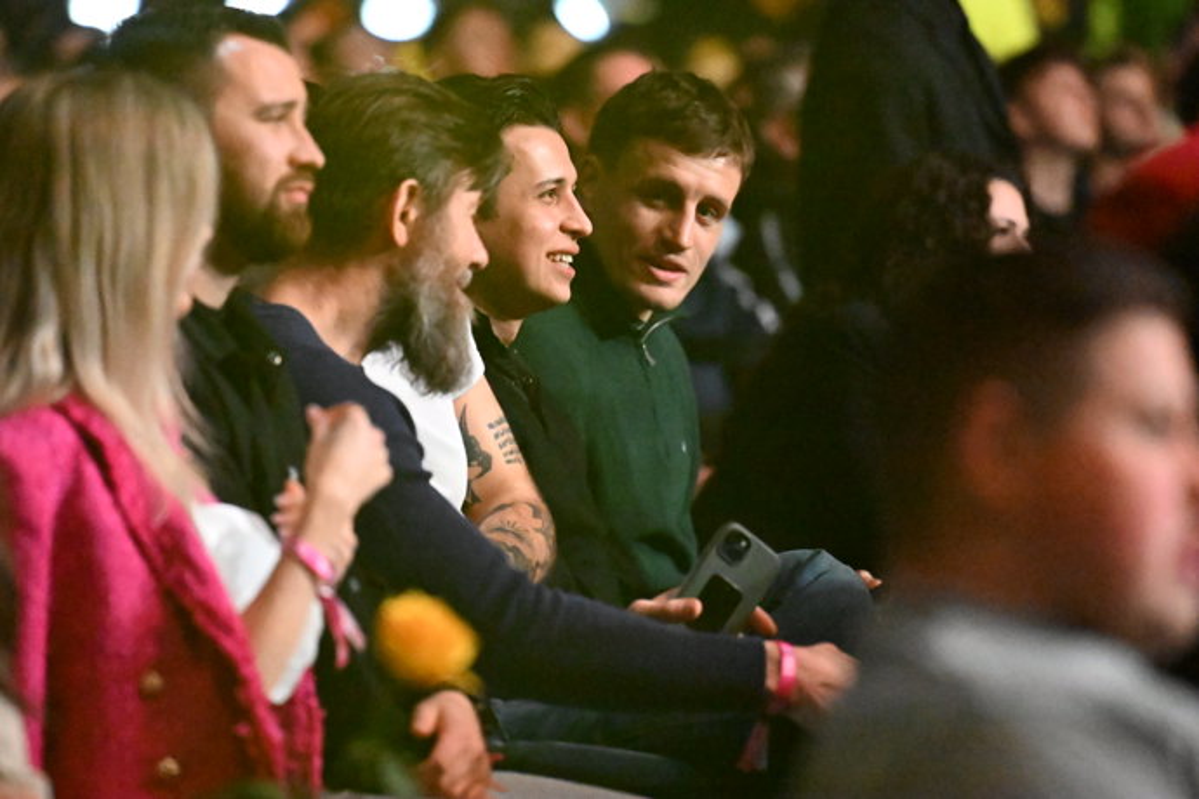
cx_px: 600
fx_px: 9991
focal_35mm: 300
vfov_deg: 4.6
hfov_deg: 6.9
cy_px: 400
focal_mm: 200
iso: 25600
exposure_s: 1/1600
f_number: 2.8
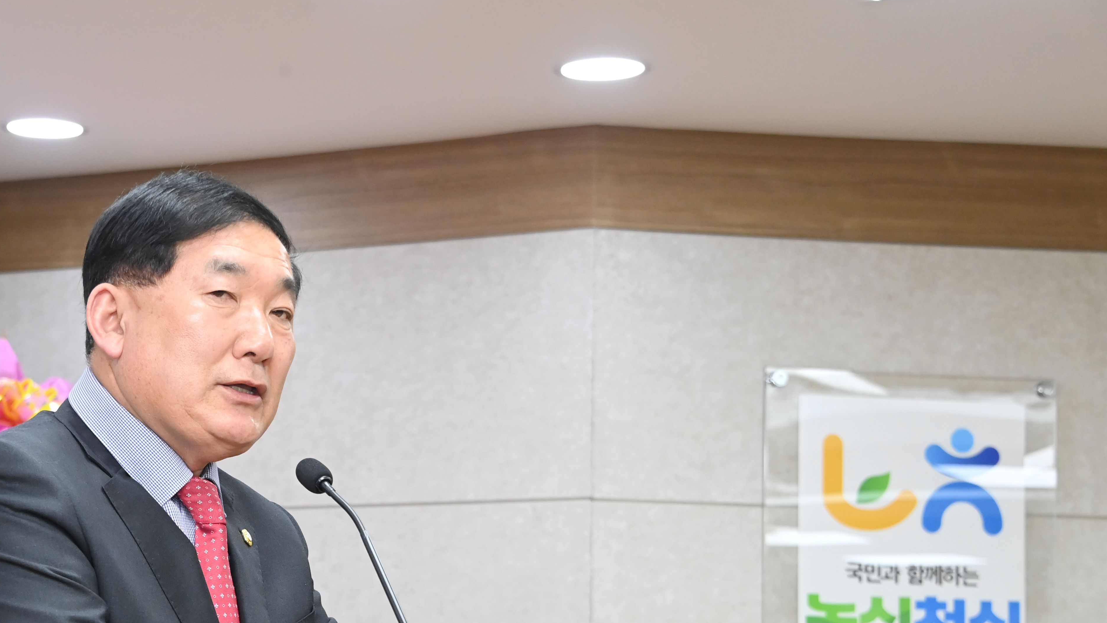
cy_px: 521
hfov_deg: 20.3
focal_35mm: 105
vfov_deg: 11.5
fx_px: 3082
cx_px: 325
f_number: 6.3
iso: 3200
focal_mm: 68
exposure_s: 1/250
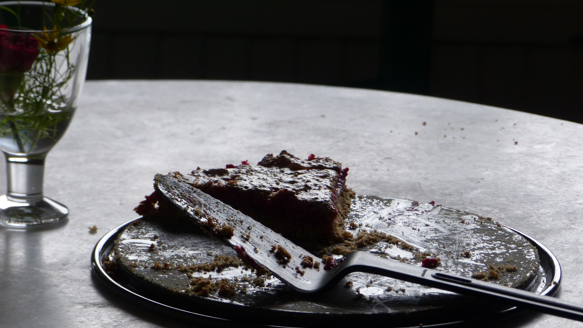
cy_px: 159
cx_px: 292
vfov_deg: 4.4
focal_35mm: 277
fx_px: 4282
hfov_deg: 7.8
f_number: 2.8
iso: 200
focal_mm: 45.7
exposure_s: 1/80
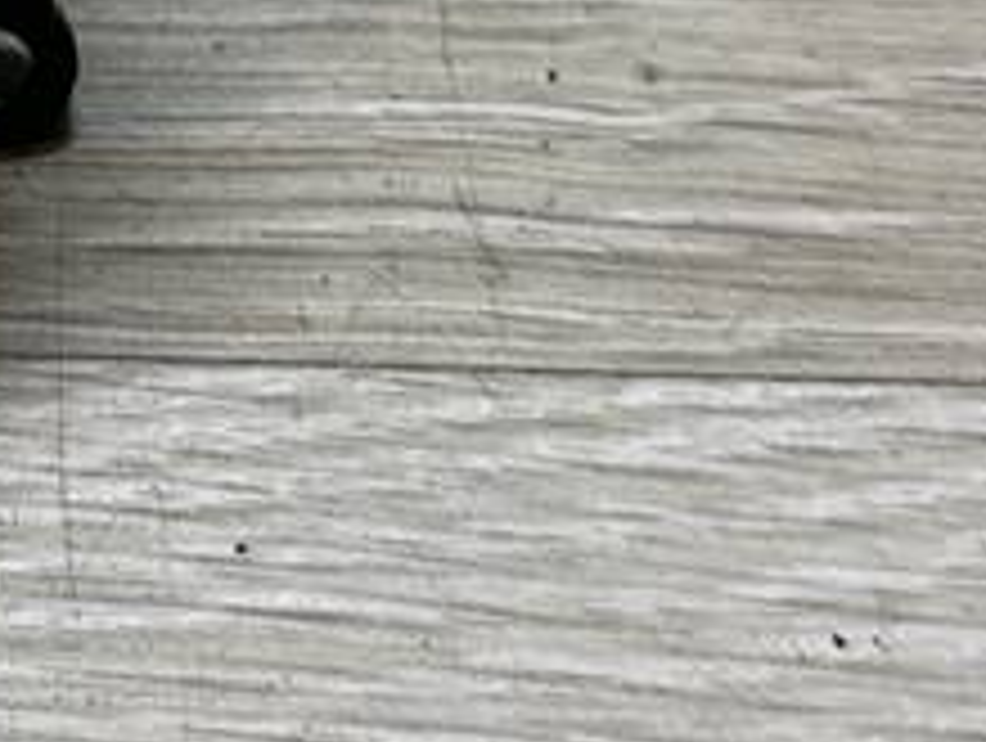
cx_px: -135
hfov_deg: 16.9
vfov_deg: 12.7
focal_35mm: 112
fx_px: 3195
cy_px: -337
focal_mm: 6.86
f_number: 1.78
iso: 200
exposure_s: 1/100
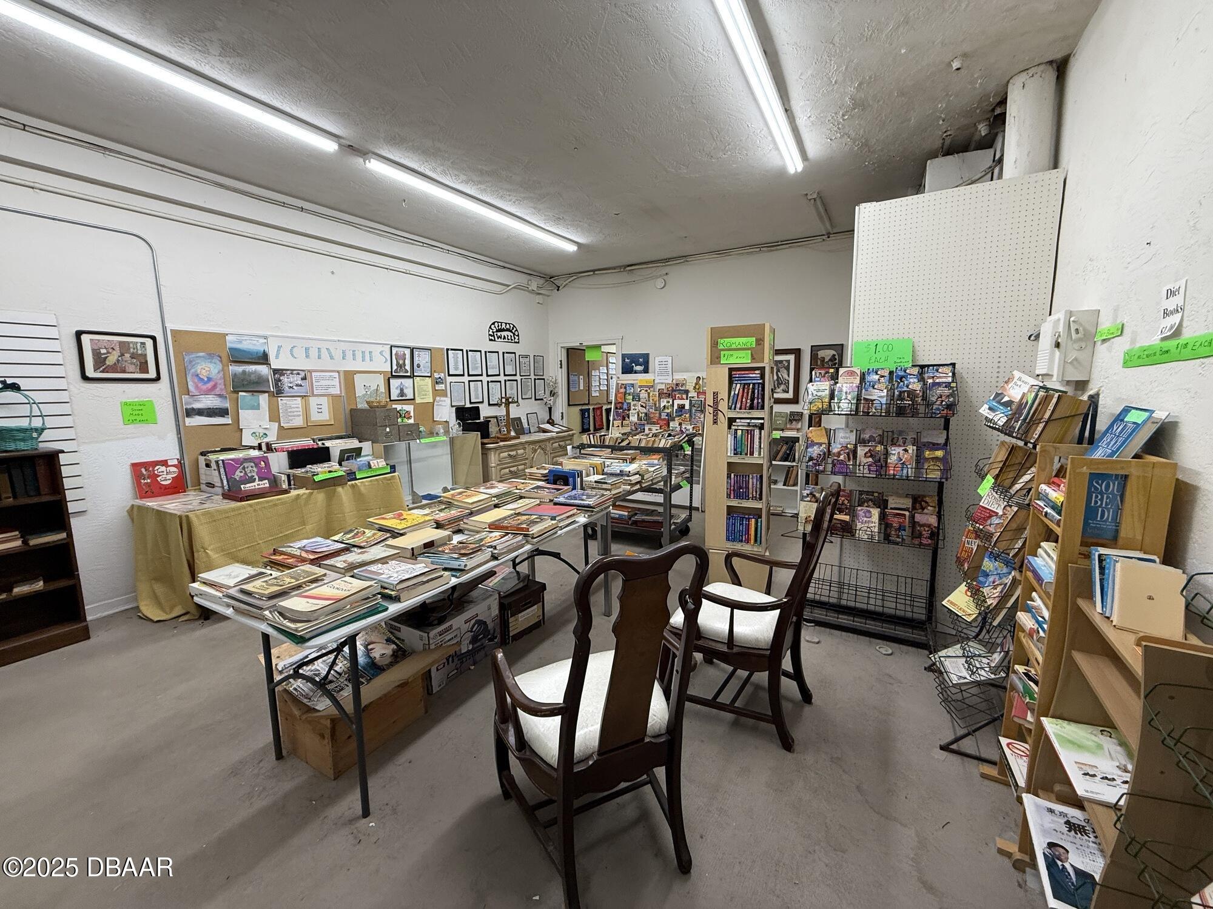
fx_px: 491
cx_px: 606
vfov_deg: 85.7
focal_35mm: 14
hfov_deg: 102.1
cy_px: 454
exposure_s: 1/120
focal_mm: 2.22
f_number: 2.2
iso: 160
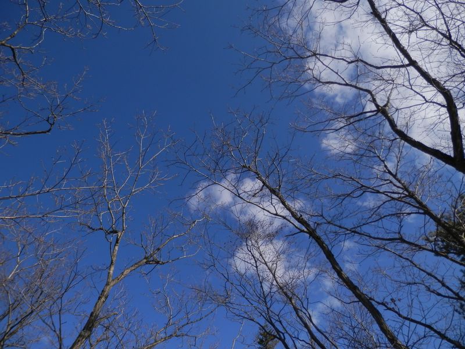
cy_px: 174
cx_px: 232
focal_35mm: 25
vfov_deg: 54.9
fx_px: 336
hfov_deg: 69.4
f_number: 8.7
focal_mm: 4.5
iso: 80
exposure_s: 1/250
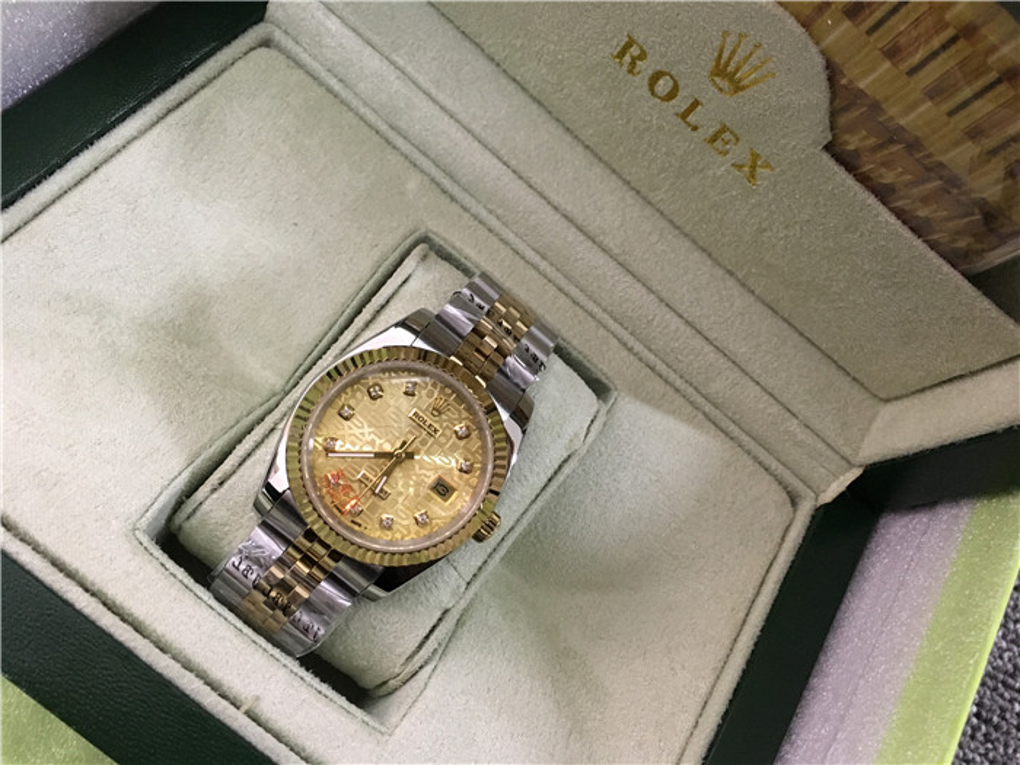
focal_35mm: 29
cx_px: 510
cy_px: 382
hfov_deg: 61.7
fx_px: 855
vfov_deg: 48.2
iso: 200
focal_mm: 4.15
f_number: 2.2
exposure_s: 1/17
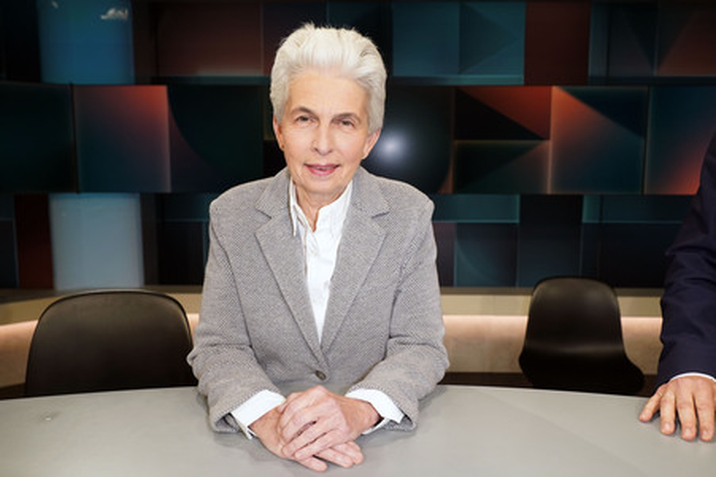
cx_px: 358
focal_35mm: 30
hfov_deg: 62.0
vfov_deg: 43.5
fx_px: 596
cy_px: 238
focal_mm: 30
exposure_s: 1/160
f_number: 5.6
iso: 2000
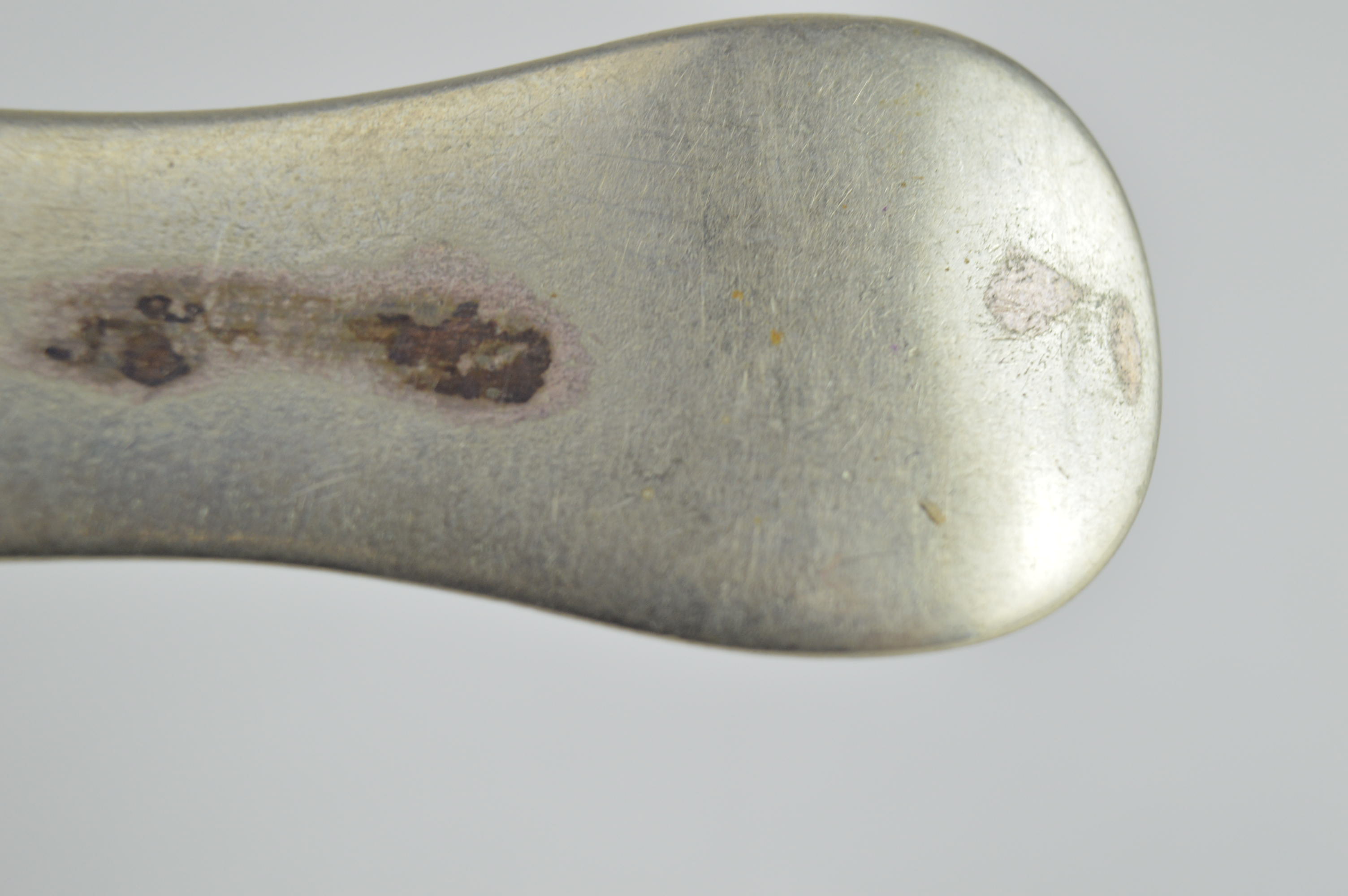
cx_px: 674
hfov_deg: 24.6
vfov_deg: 16.5
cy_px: 448
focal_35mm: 82
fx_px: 3086
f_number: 5.6
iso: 400
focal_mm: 55
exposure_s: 1/60
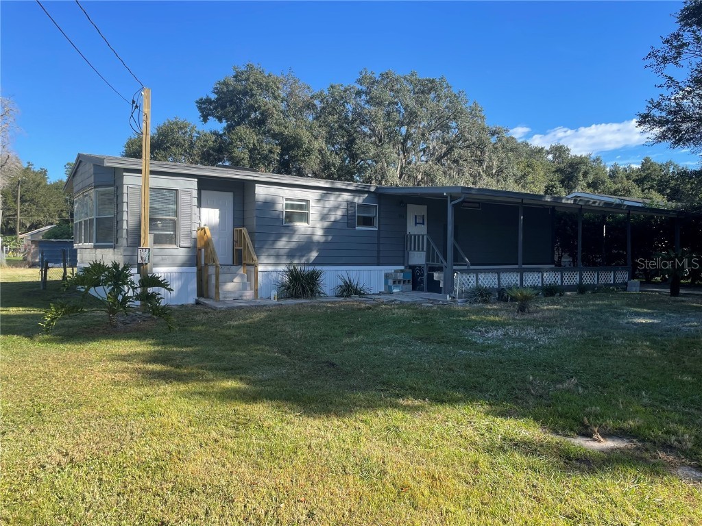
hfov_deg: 67.3
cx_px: 351
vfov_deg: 53.1
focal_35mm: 26
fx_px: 527
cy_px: 263
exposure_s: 1/1366
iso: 32
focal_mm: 4.2
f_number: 1.6
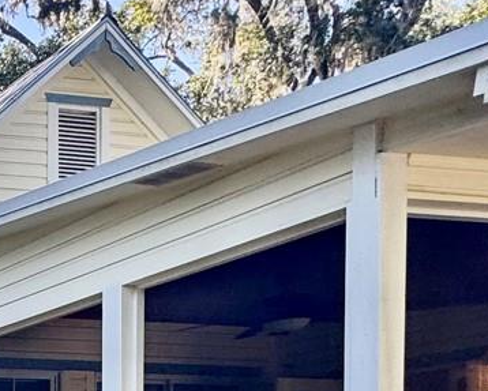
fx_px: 882
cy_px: 545
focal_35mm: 61
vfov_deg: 21.8
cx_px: -454
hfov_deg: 19.7
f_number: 2.2
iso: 40
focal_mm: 2.22
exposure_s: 1/224
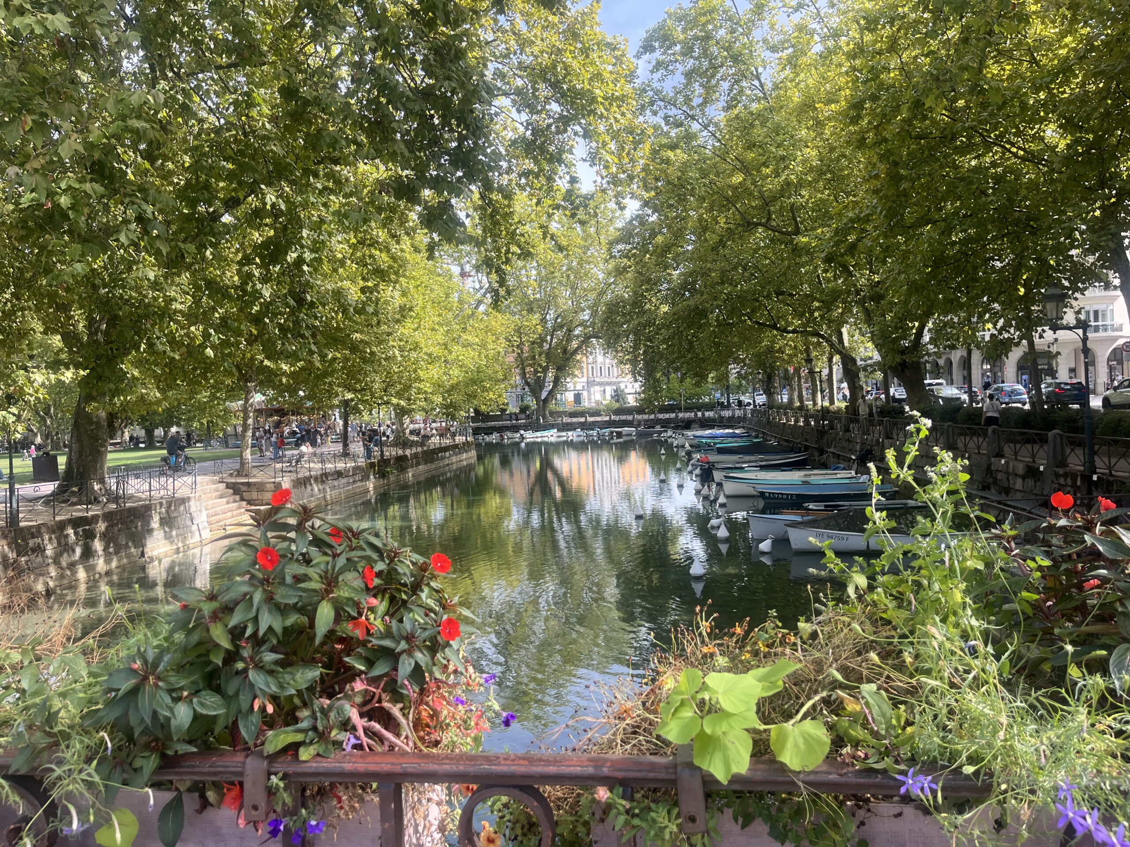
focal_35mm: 26
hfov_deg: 67.3
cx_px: 565
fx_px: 849
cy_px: 424
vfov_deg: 53.1
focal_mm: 5.1
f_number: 1.6
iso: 50
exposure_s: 1/718
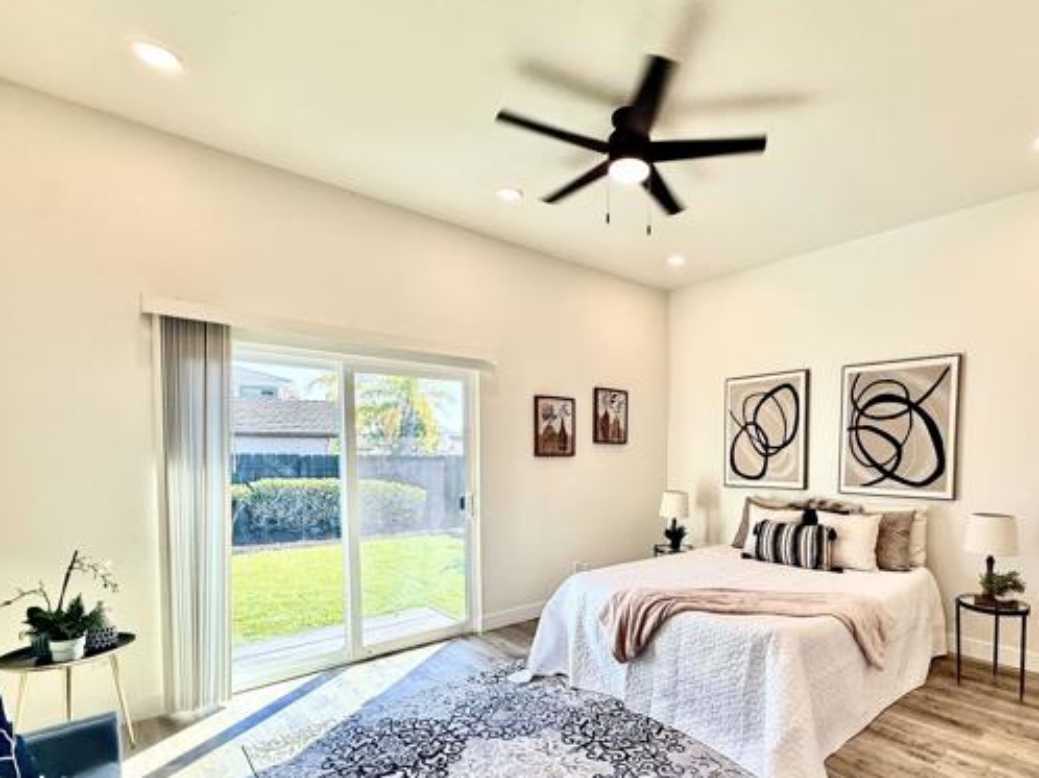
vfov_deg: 70.6
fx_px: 540
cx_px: 626
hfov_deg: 86.6
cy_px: 476
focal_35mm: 18
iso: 80
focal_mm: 2.22
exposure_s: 1/120
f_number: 2.2
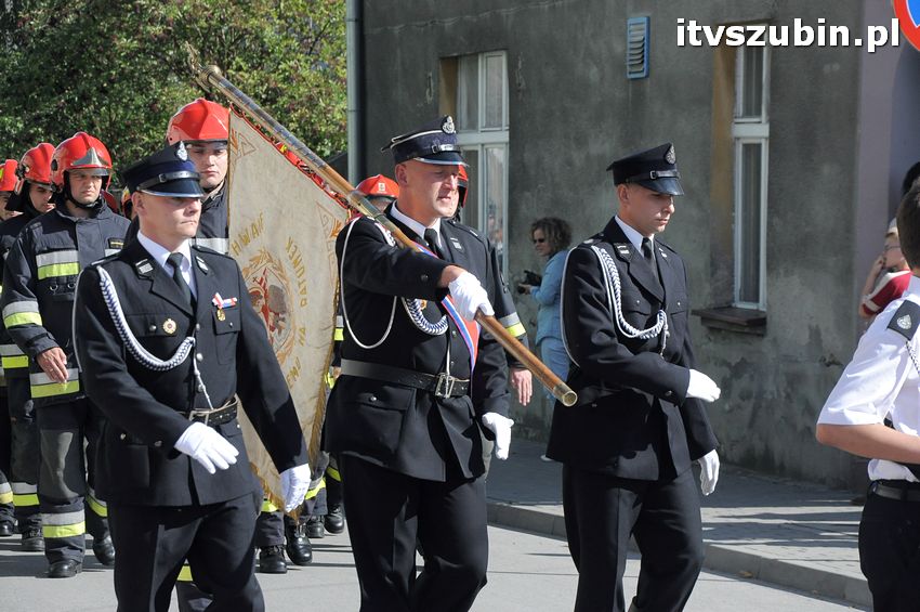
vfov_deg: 8.7
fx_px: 4021
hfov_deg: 13.1
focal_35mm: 158
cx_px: 460
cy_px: 306
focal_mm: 105
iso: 800
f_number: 9
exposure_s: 1/1250
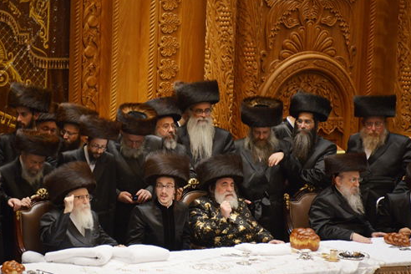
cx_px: 190
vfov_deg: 3.5
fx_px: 4452
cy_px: 147
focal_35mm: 390
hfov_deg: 5.3
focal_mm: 300
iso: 2000
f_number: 5.6
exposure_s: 1/125
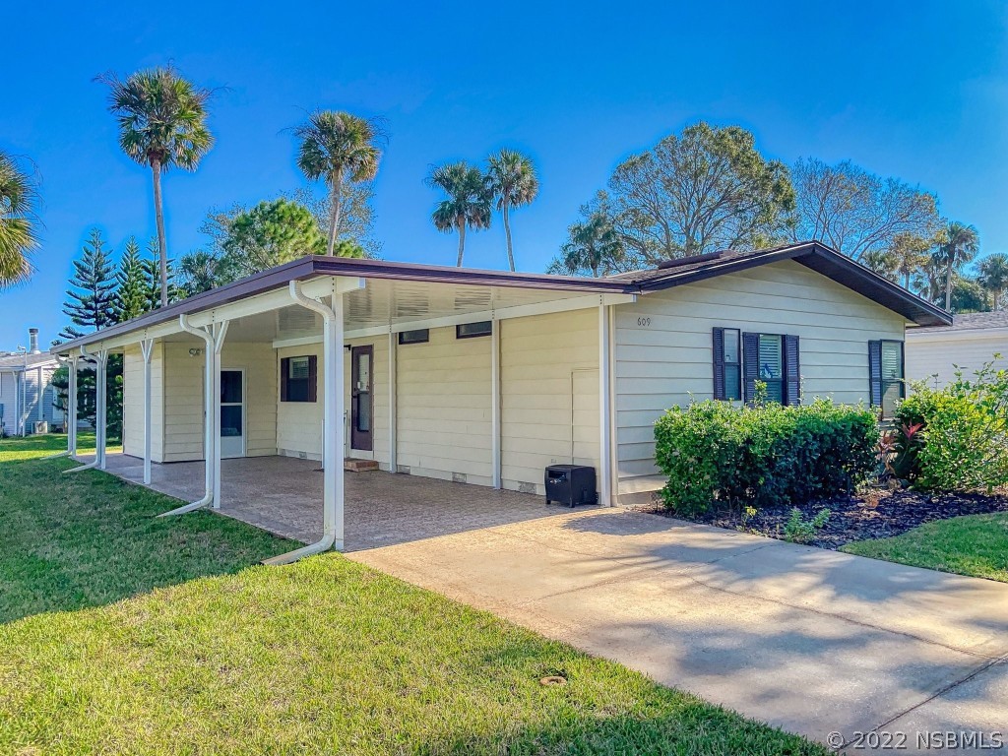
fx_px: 757
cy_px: 378
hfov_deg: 67.3
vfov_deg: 53.1
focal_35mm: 26
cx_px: 504
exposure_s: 1/4292
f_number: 1.6
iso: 50
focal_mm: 4.2
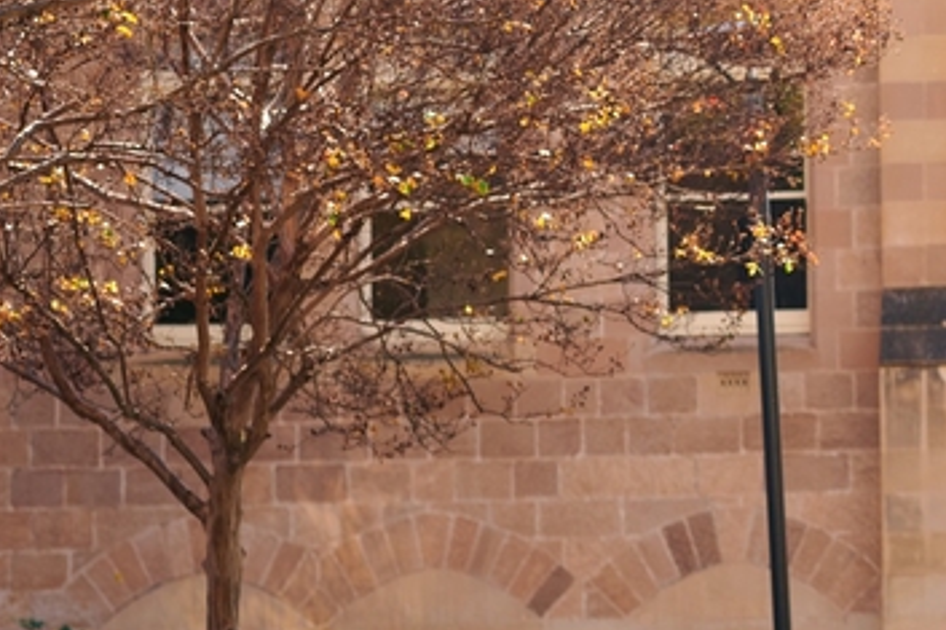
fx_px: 4465
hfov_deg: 11.6
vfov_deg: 8.1
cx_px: 1428
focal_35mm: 170
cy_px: 247
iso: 80
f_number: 4
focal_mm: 50
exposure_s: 1/250
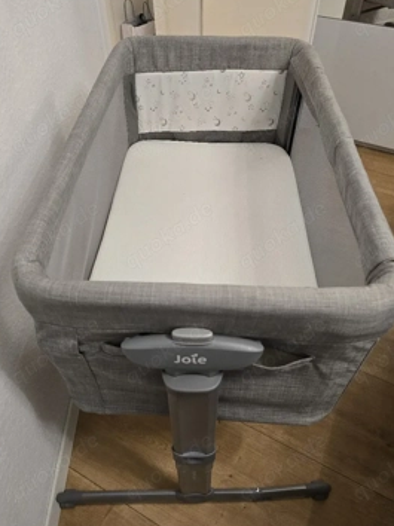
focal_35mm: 26
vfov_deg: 67.3
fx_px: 395
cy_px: 251
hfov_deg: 53.0
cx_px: 201
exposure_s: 1/101
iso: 640
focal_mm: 6.3
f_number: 1.7
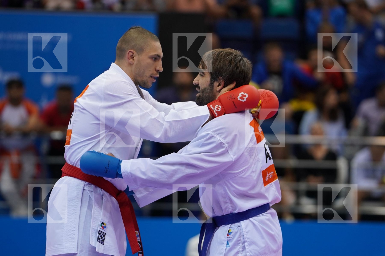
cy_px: 128
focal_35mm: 297
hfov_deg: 6.9
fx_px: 3176
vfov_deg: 4.6
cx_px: 192
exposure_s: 1/1000
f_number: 2.8
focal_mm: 198
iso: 1000
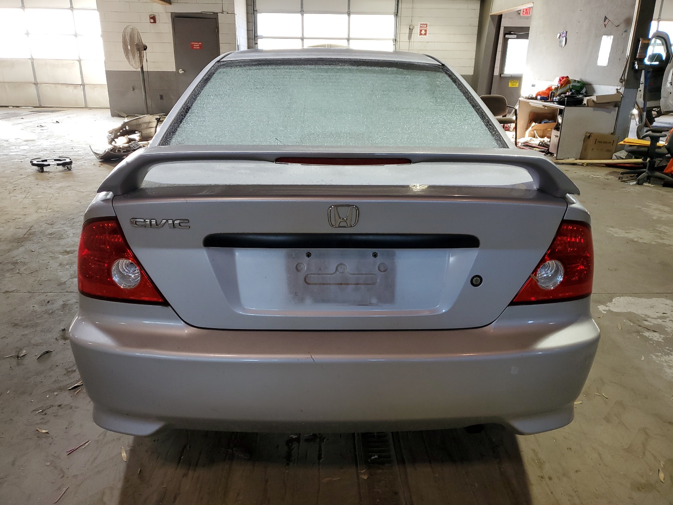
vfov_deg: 53.1
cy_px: 252
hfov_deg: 67.3
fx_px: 505
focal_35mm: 26
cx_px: 336
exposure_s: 1/60.2
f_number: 1.5
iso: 65
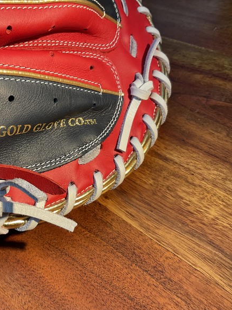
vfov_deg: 47.9
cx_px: 49
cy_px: 155
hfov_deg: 35.7
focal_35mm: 39
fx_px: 349
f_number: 1.8
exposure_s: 1/60
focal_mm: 3
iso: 40
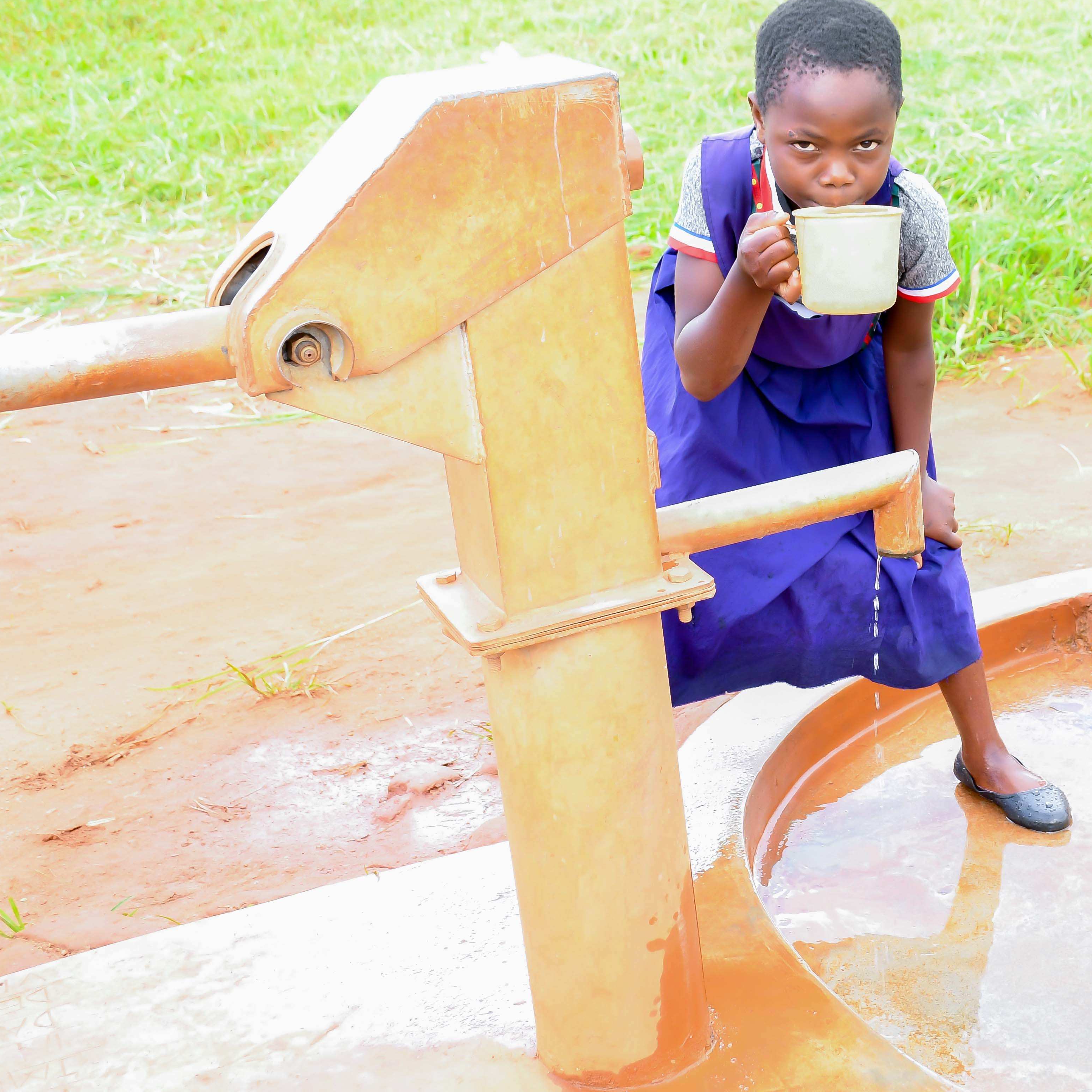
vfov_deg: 28.1
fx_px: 2177
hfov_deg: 27.6
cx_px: 876
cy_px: 453
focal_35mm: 61
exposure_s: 1/100
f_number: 7.1
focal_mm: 27
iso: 500
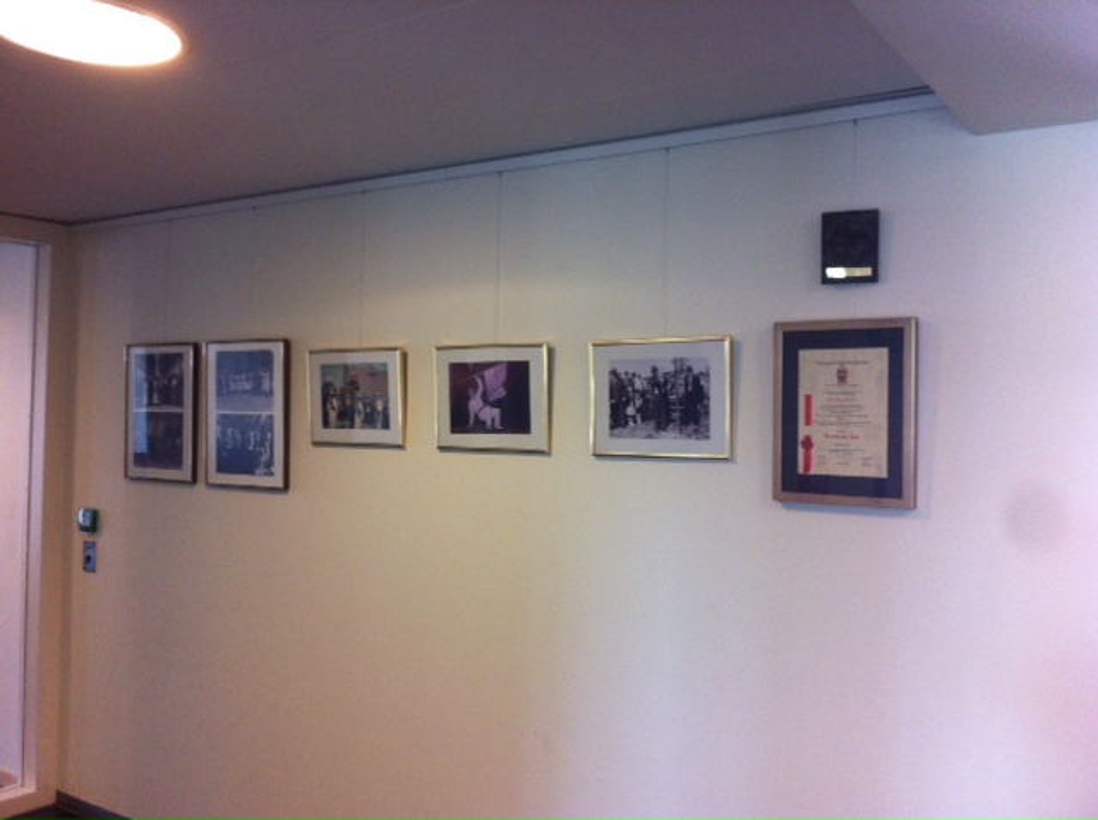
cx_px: 549
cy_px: 410
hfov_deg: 52.7
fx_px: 1109
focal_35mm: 35
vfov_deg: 40.6
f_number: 2.8
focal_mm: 3.85
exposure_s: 1/15
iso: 100
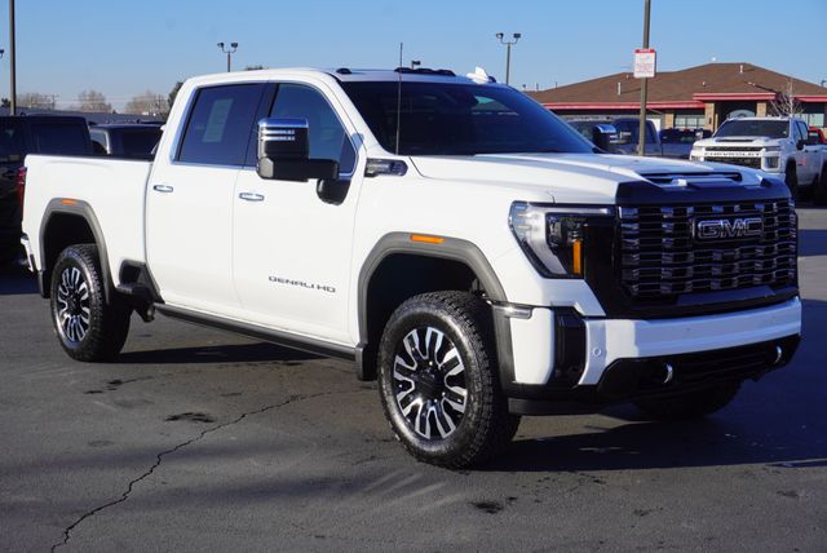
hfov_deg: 36.8
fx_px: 1242
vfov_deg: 25.1
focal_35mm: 54
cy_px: 276
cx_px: 414
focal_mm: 36
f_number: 11
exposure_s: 1/160
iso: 100
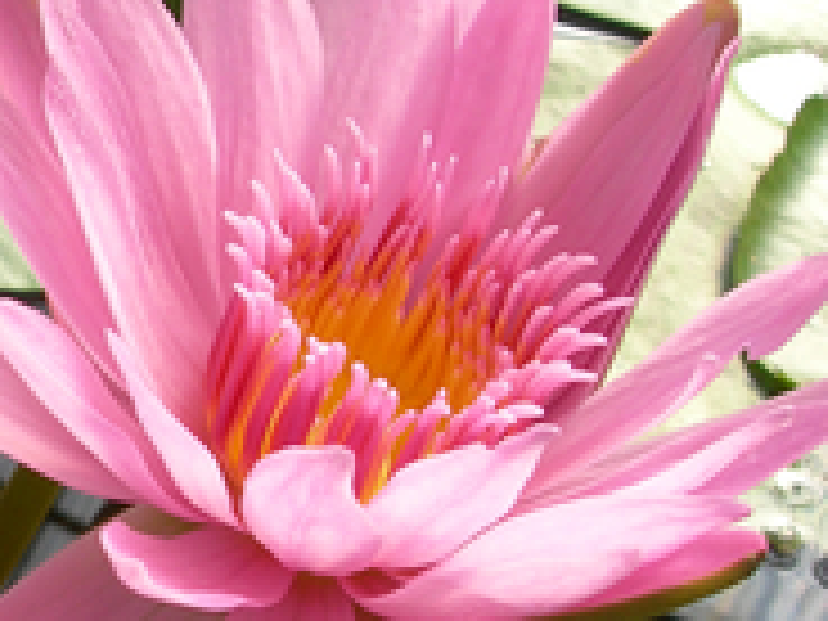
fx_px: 2966
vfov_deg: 11.9
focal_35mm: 124
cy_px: 531
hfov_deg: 15.0
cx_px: -302
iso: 50
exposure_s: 1/220
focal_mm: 7.8
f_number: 4.8
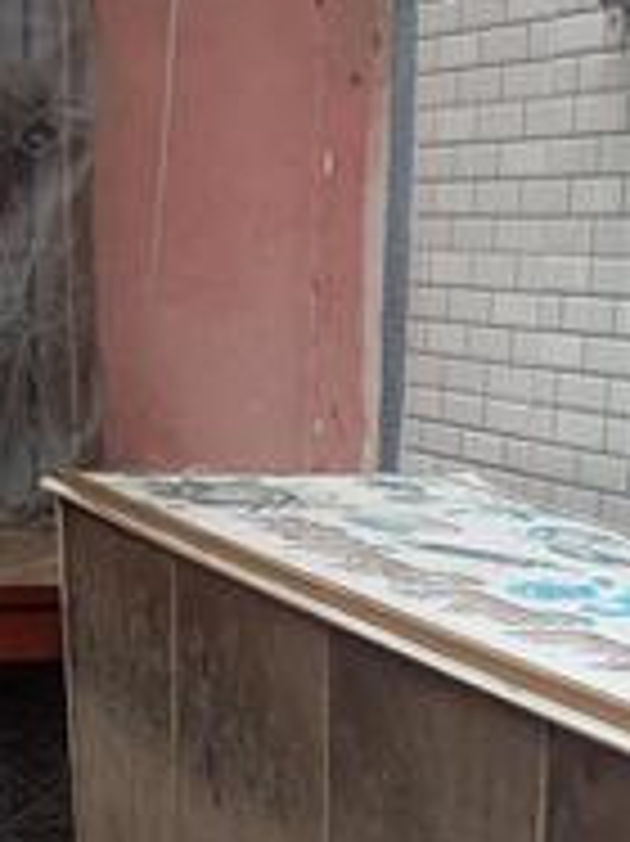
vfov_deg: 24.6
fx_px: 1749
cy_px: 995
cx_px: 691
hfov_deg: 19.6
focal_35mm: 72
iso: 229
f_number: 1.8
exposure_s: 1/100
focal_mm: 4.22
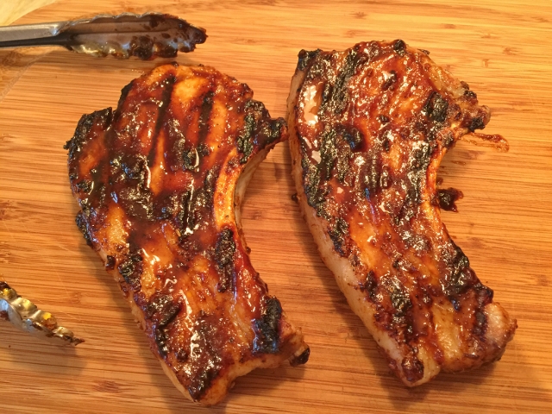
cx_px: 276
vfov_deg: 48.2
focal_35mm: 29
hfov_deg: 61.7
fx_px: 462
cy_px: 207
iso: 100
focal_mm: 4.15
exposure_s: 1/10
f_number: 2.2
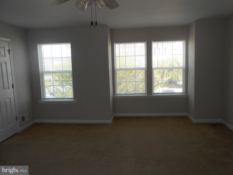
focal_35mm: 26
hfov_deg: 67.3
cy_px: 88
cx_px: 116
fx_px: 175
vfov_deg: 53.1
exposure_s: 1/50
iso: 80
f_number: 3.5
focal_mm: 4.6
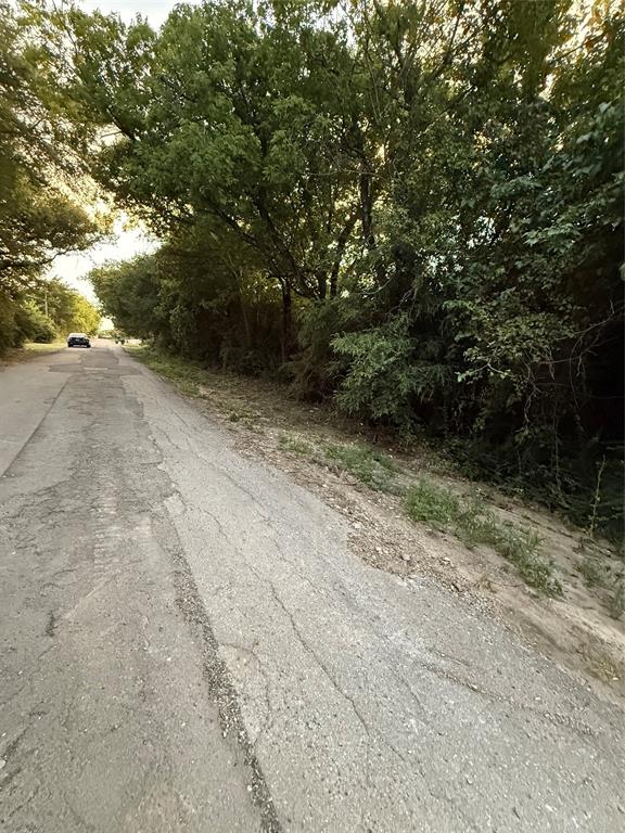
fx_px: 337
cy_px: 416
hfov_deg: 85.7
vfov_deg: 102.1
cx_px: 312
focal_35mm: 14
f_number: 2.2
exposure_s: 1/60
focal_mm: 2.22
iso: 1000
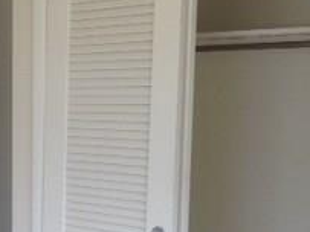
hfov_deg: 17.6
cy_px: 201
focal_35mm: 104
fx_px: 931
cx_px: -104
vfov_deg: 14.1
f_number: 2.4
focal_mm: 4.12
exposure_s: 1/136
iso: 50
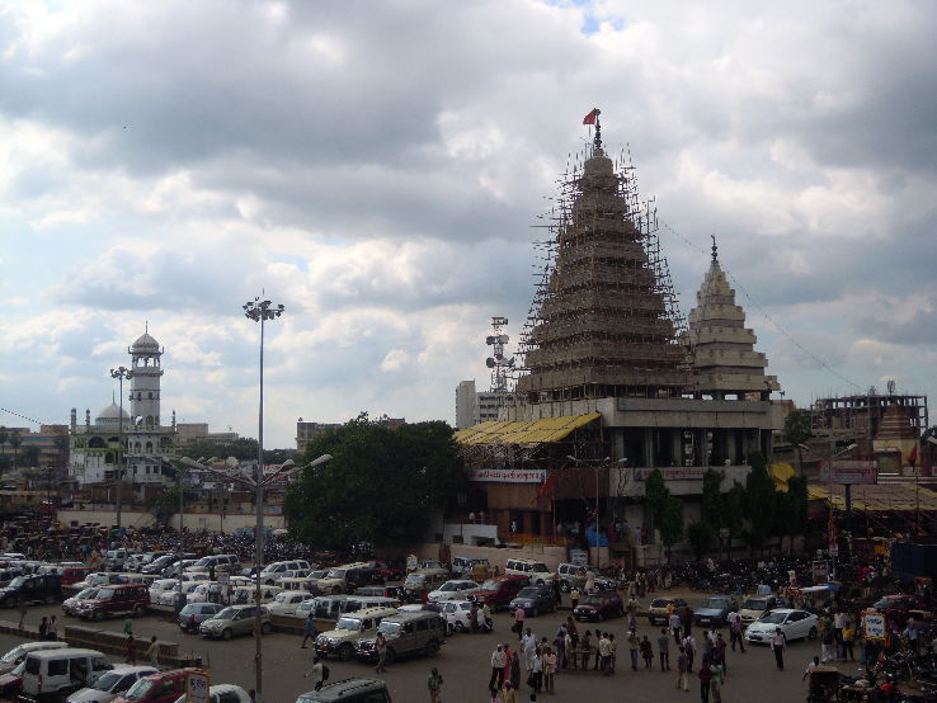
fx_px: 1110
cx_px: 468
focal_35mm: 41
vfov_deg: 35.2
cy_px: 352
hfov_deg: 45.8
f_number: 9.1
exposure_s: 1/250
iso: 100
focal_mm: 7.3
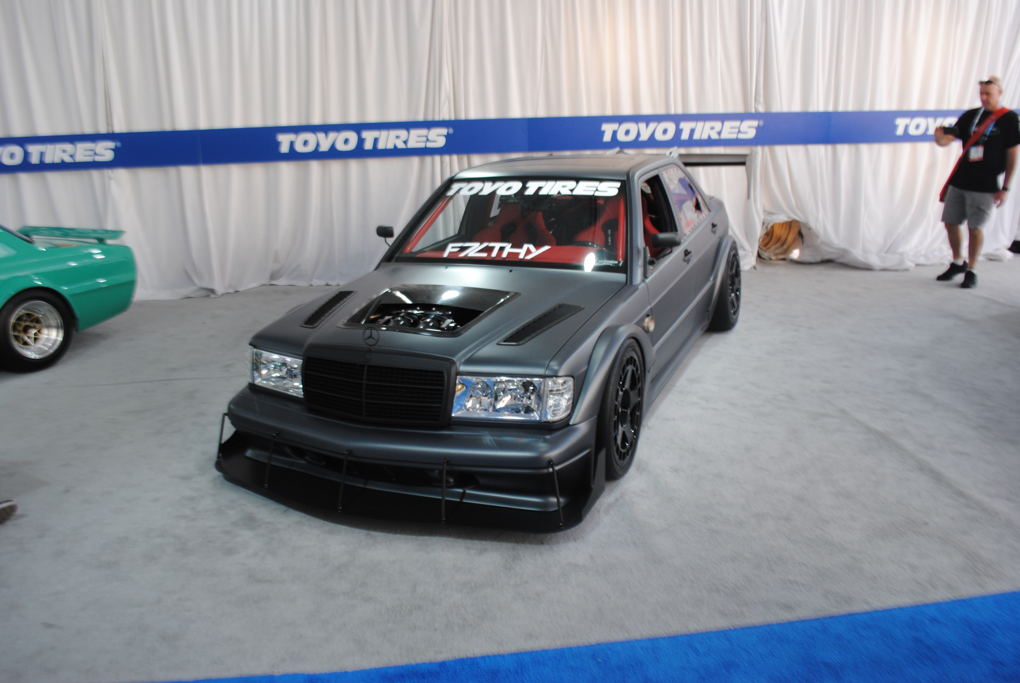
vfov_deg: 48.0
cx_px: 510
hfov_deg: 67.3
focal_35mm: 27
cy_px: 342
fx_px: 766
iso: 200
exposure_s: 1/125
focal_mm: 18
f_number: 5.6
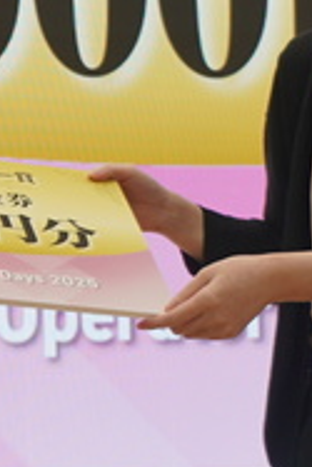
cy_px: 77
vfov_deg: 11.8
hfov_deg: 7.7
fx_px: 2245
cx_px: -267
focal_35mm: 173
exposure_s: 1/30
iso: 100
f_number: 4
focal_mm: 18
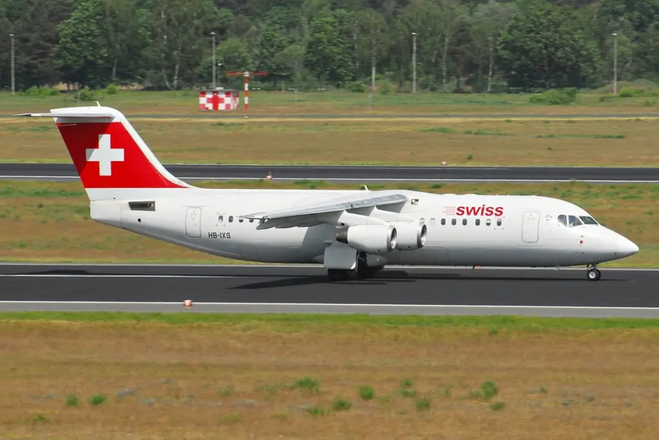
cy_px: 220
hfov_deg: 6.9
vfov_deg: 4.6
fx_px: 5492
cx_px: 330
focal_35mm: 300
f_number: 11
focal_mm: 200
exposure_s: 1/320
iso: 200
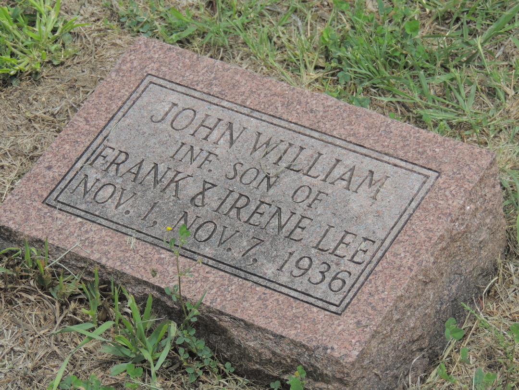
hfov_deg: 12.7
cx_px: 260
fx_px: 2324
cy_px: 195
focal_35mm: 155
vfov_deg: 9.6
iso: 100
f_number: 4.4
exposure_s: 1/640
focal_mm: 27.6
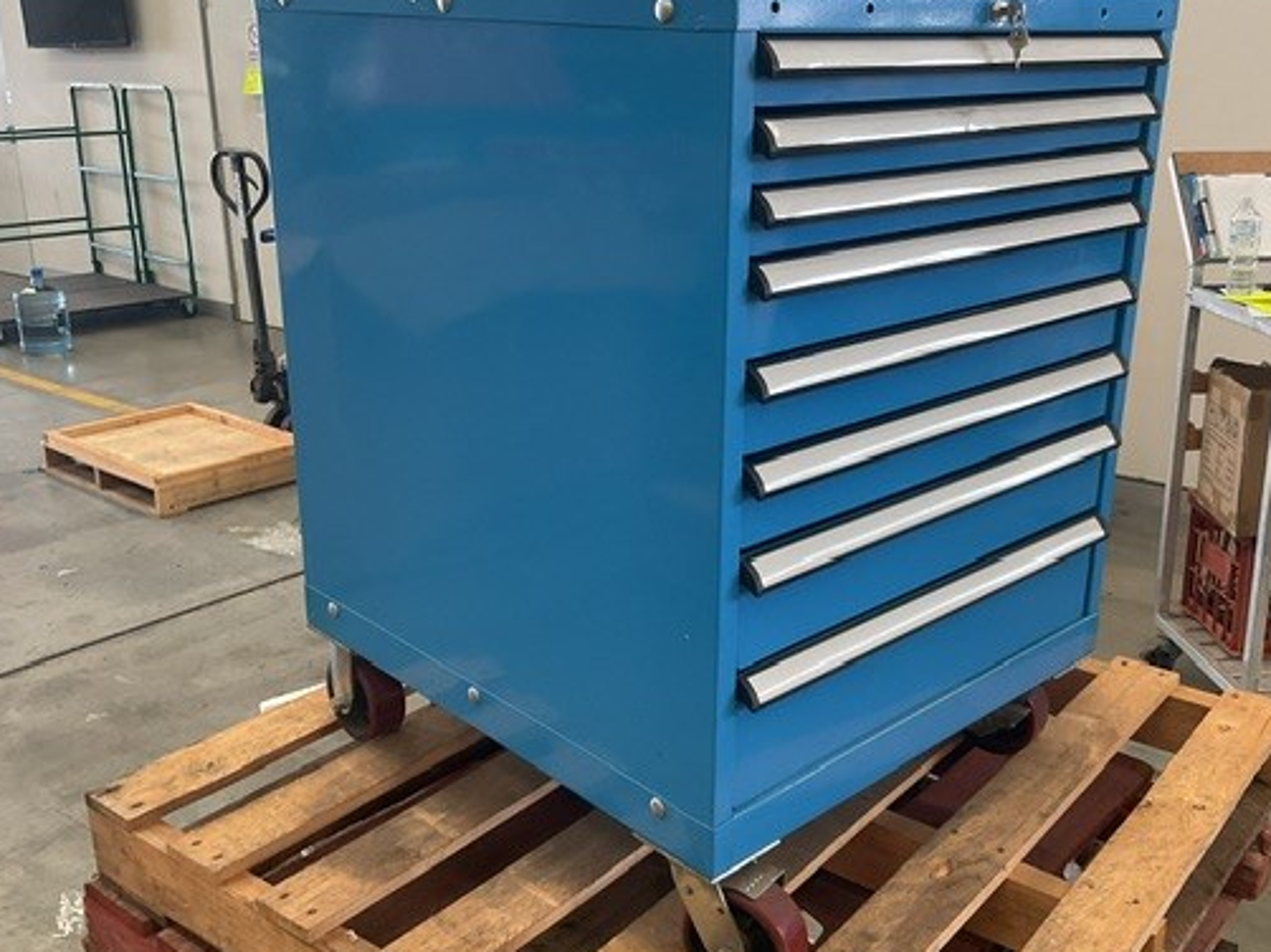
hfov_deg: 50.0
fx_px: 1358
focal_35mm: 37
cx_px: 711
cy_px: 458
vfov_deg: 38.6
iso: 64
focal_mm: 3
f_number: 1.8
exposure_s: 1/50
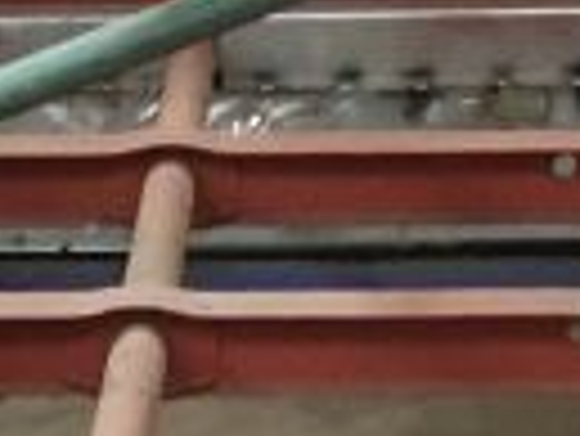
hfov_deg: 8.7
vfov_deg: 5.9
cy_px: 1533
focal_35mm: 226
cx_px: -40
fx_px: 3790
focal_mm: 4.15
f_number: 2.2
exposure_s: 1/17
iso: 200
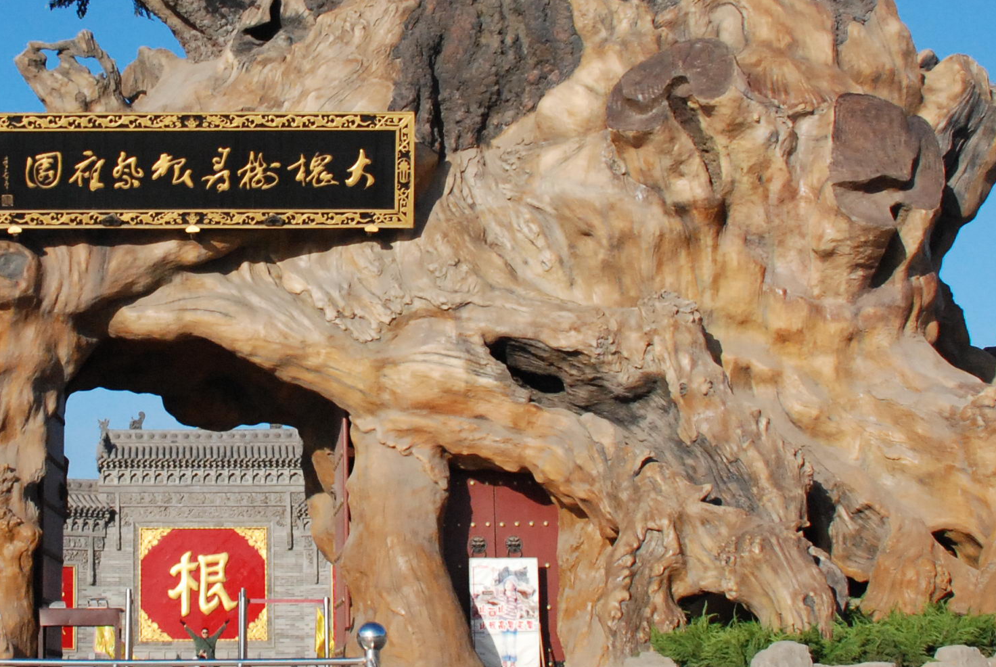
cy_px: 262
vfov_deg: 19.2
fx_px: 1967
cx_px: 242
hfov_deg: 28.0
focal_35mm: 71
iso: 640
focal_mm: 18
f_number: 5
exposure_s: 1/2500
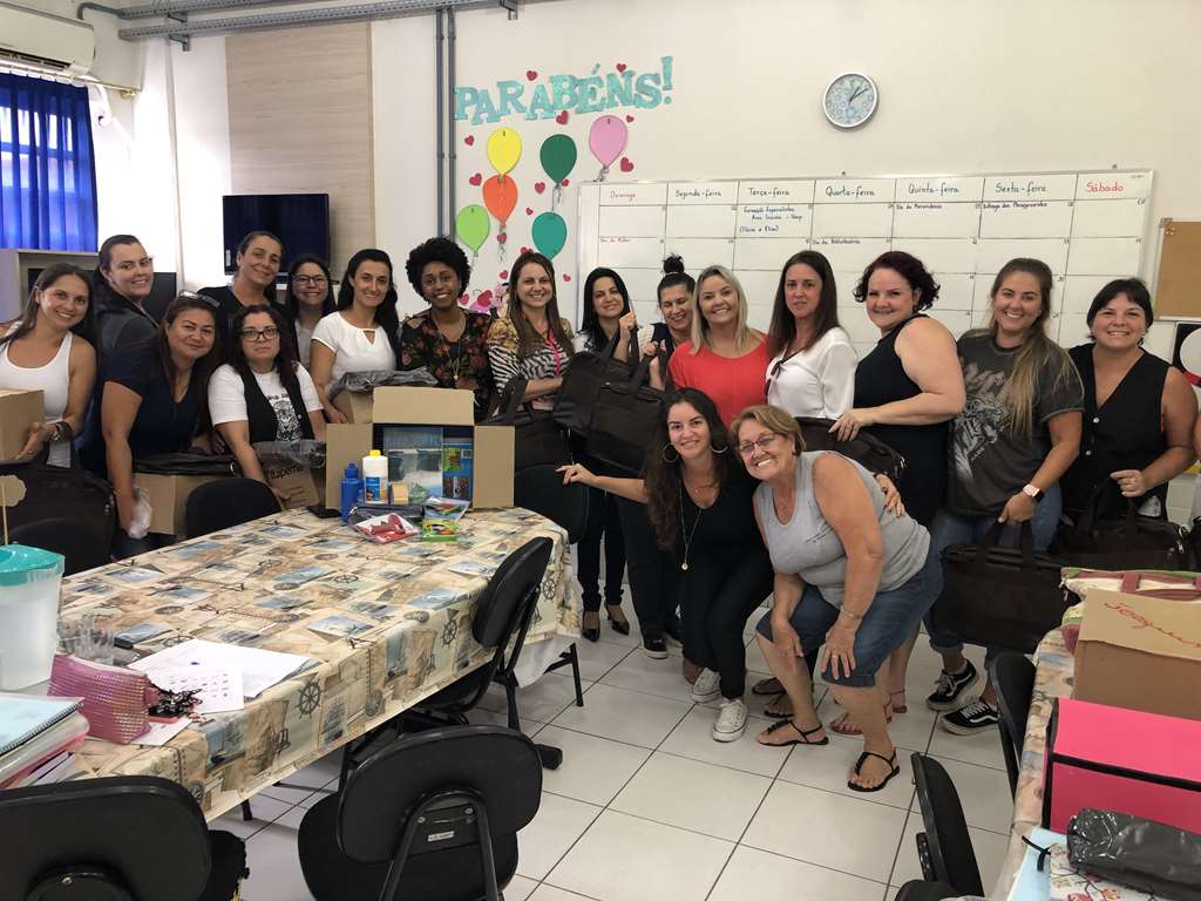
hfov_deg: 63.4
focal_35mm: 28
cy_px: 450
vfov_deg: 49.7
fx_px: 971
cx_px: 600
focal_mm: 3.99
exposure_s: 1/17
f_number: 1.8
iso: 40
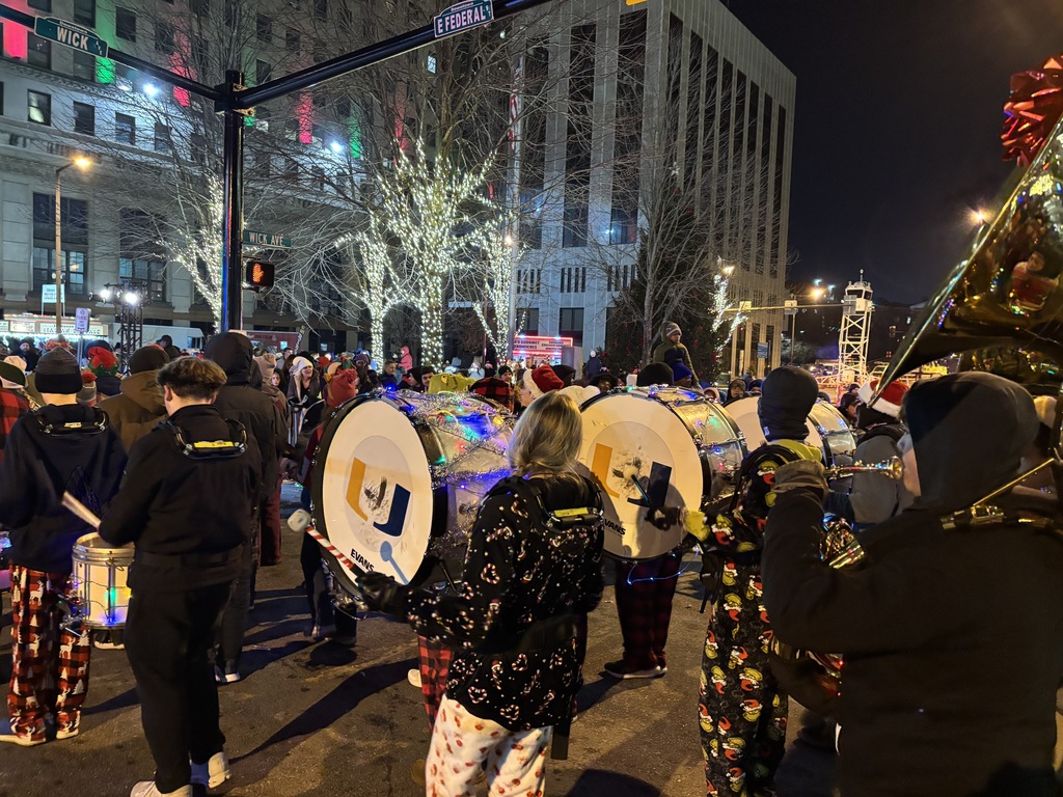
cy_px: 398
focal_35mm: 26
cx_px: 532
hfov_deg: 67.3
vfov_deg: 53.1
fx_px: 798
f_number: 1.6
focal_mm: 5.96
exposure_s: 1/40
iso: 640
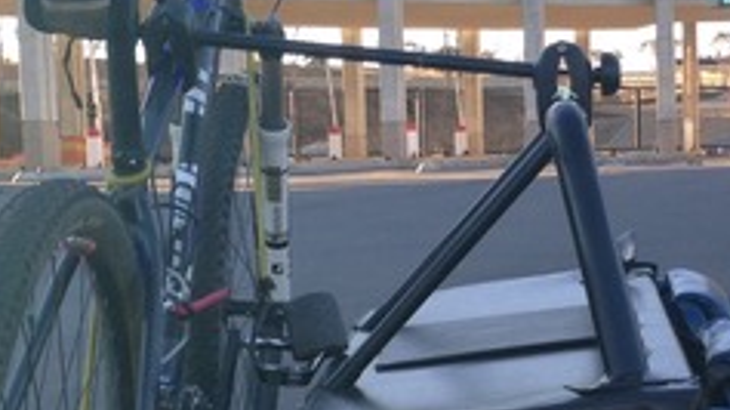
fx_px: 1877
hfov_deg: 21.9
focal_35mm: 97
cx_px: 490
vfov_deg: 12.3
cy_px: 388
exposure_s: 1/212
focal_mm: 4.12
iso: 50
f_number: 2.4
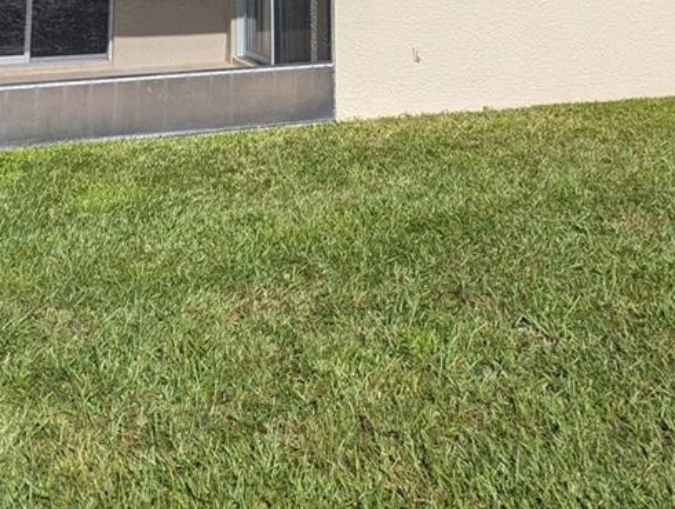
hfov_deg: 47.2
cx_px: 238
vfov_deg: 27.5
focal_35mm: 39
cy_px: -223
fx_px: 762
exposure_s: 1/2242
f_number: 1.95
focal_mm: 2.23
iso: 39
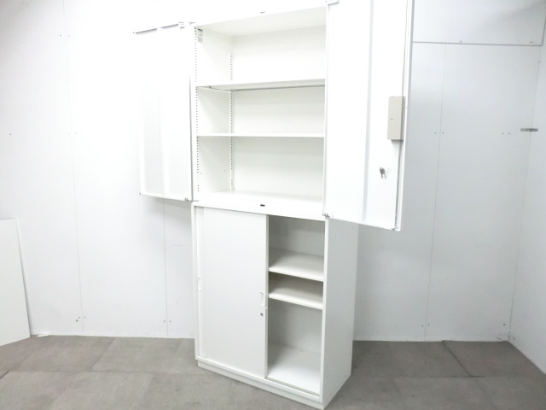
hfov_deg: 65.3
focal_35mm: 27
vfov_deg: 51.4
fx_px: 426
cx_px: 273
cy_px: 205
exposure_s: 1/60
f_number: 3.2
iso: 800
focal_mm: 4.9
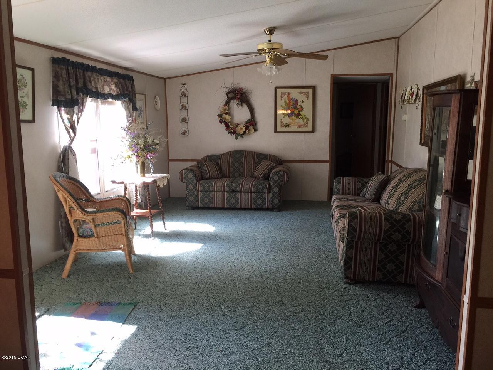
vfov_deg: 48.2
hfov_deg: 61.7
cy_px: 185
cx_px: 246
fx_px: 413
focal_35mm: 29
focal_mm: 4.15
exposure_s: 1/40
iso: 32
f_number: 2.2
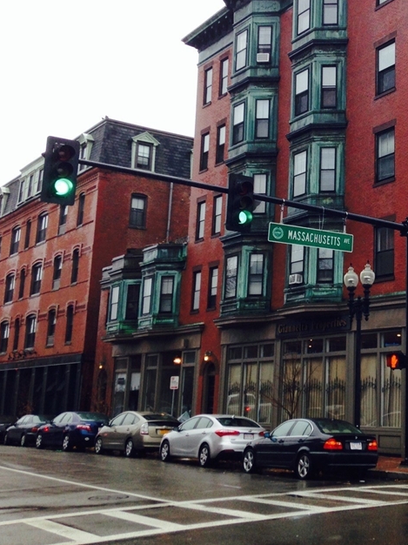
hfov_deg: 25.4
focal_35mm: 54
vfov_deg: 35.4
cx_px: 430
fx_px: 849
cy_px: 212
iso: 50
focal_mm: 4.12
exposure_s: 1/120
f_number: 2.4
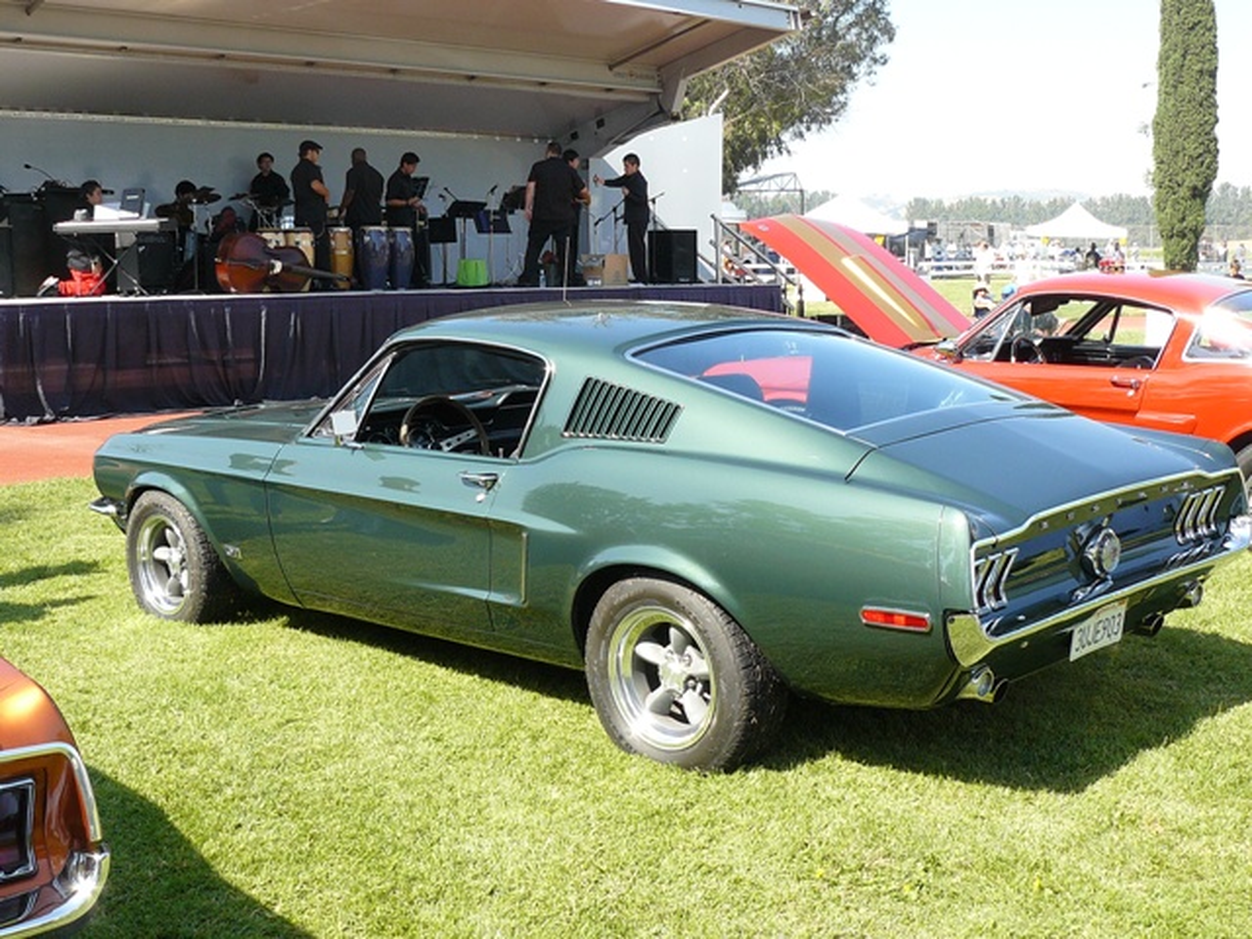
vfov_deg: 33.6
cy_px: 470
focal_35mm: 43
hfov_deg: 43.9
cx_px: 626
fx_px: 1555
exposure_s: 1/250
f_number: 4
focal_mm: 6
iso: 100
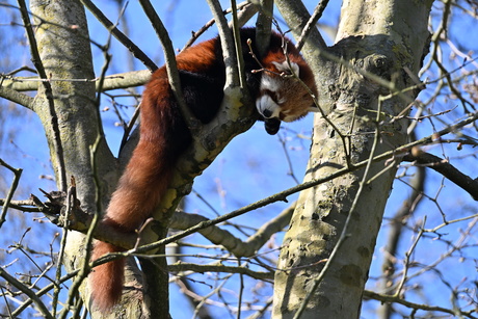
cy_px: 160
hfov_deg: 5.2
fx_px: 5312
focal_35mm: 400
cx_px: 239
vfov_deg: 3.4
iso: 640
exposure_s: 1/640
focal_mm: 400
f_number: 8
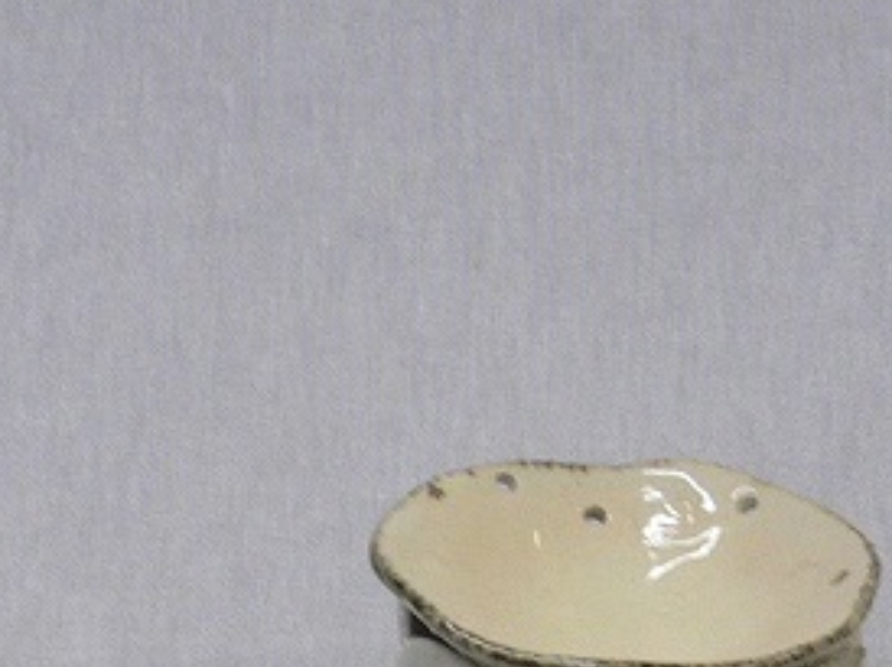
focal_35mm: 131
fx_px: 3373
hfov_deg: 15.0
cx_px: 664
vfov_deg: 10.5
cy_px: 1240
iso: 150
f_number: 2.8
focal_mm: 5.8
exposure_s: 1/15
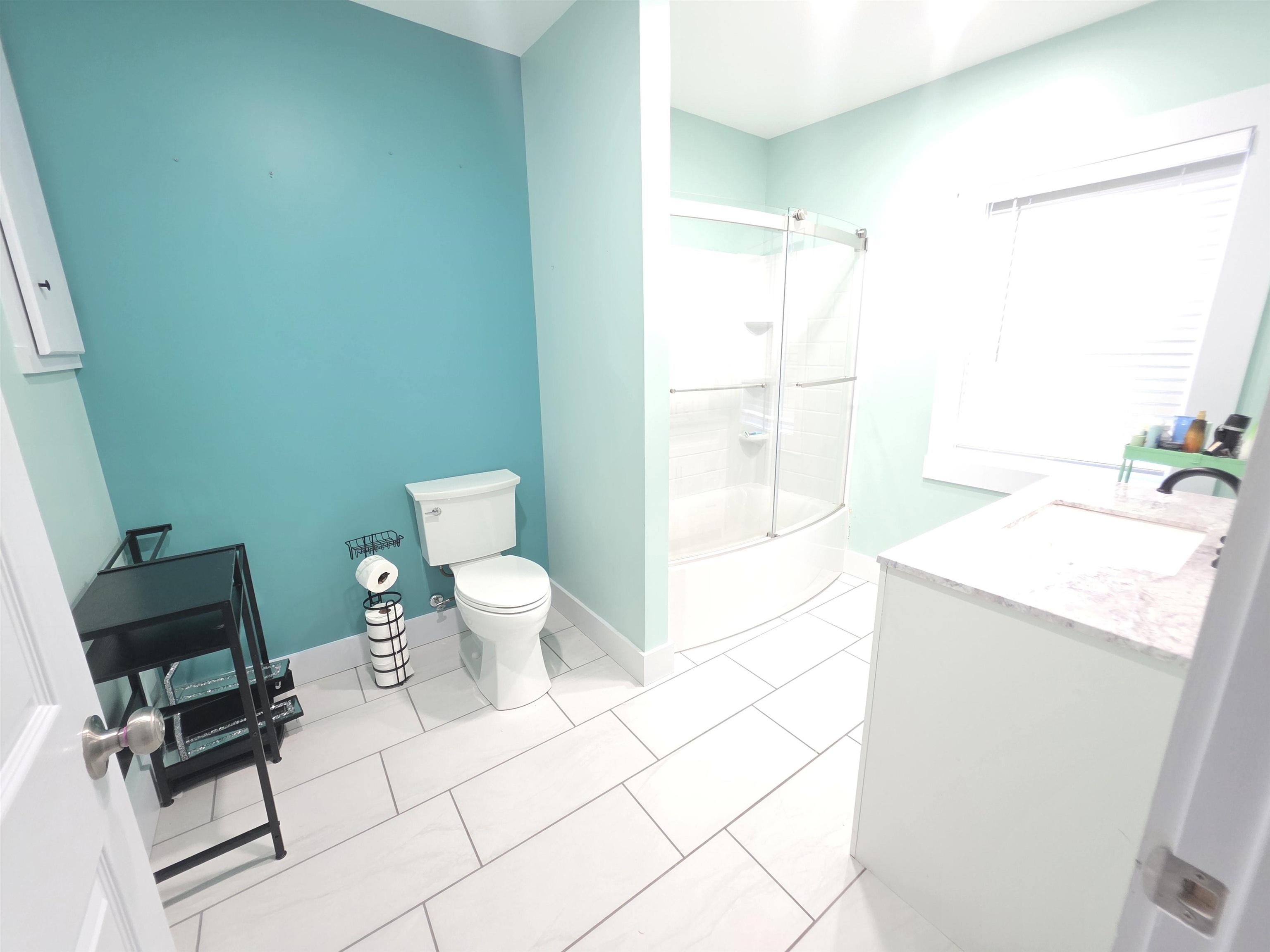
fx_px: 477
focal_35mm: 13
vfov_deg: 89.9
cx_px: 635
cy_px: 476
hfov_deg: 106.2
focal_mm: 2.2
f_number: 1.9
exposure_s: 1/60
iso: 500
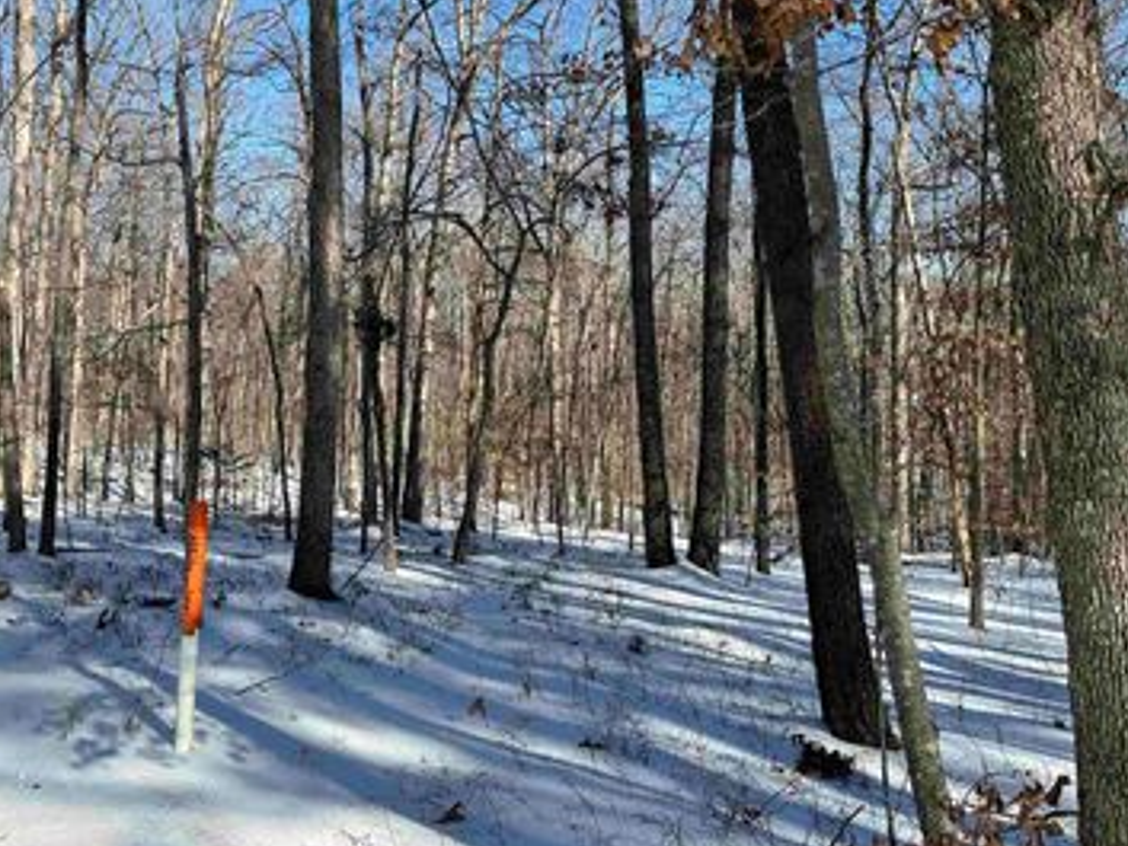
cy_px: 330
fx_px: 1108
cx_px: 431
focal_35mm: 34
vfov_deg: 41.6
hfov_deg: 53.4
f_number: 1.78
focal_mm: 6.86
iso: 80
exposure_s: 1/2732
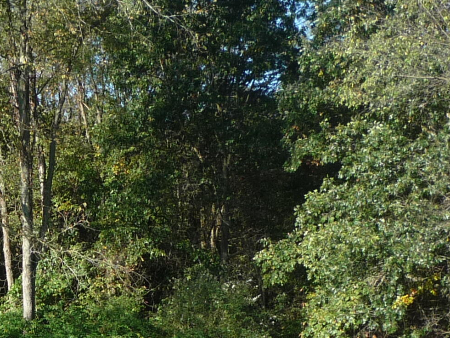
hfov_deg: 19.3
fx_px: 1274
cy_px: 383
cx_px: -21
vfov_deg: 14.7
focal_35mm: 98
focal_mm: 5.2
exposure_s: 1/200
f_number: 4
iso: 100
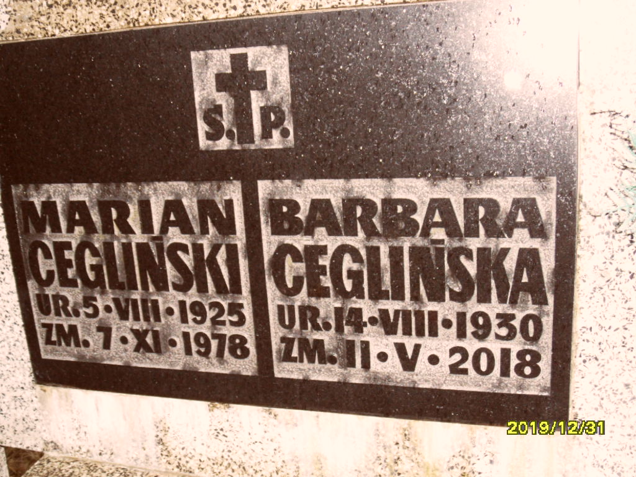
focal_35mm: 40
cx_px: 318
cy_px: 238
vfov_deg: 36.0
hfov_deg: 46.8
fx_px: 735
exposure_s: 1/45
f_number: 3.6
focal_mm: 6.5
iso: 200
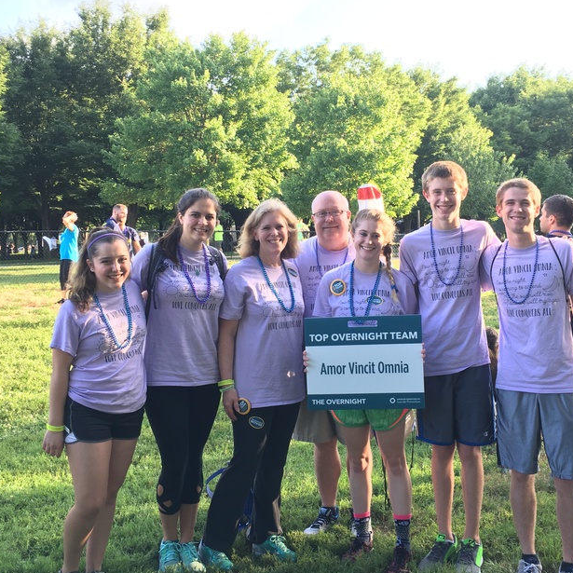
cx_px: 324
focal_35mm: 40
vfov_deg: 41.8
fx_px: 749
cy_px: 266
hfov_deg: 41.8
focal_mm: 4.15
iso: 25
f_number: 2.2
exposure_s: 1/120
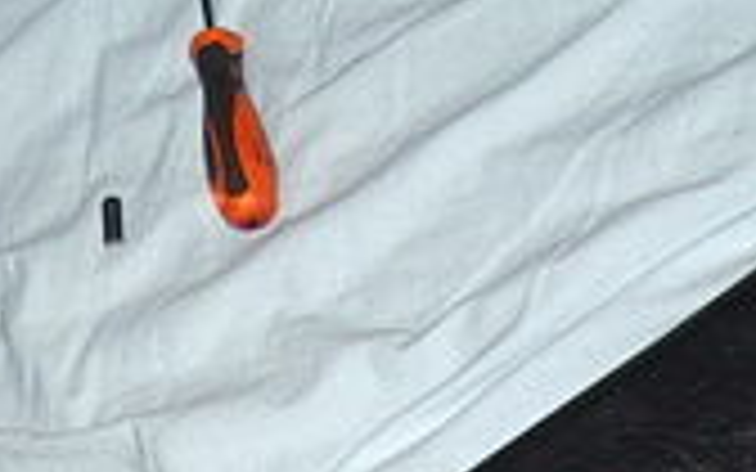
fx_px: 3152
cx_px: 122
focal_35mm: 153
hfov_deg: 13.6
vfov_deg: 8.2
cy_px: 886
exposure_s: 1/60
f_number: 2.6
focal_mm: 5.8
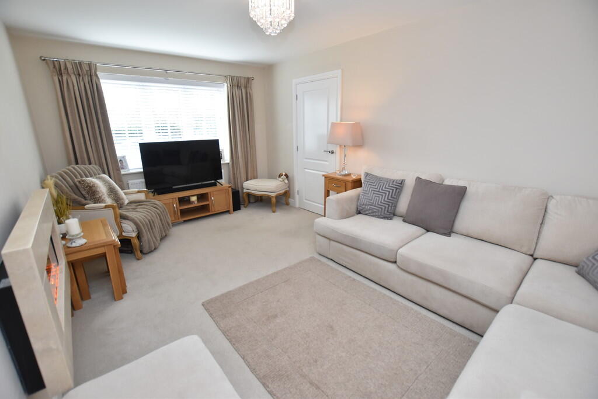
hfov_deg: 100.4
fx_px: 249
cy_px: 200
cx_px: 299
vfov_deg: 77.3
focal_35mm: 15
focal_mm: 10
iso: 800
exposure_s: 1/200
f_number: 3.5
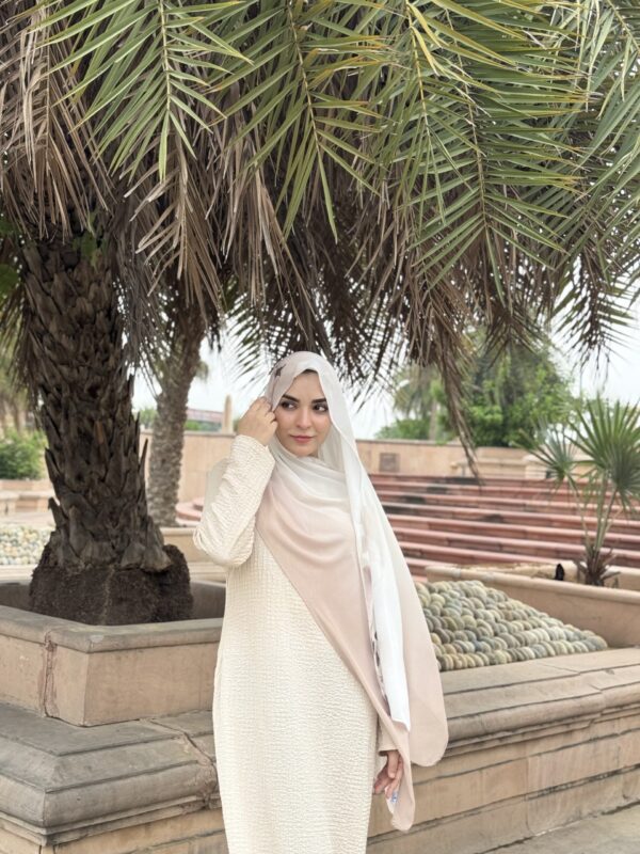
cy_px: 427
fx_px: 1183
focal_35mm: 48
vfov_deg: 39.7
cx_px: 320
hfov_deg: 30.3
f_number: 1.78
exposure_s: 1/639
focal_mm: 6.76
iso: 64
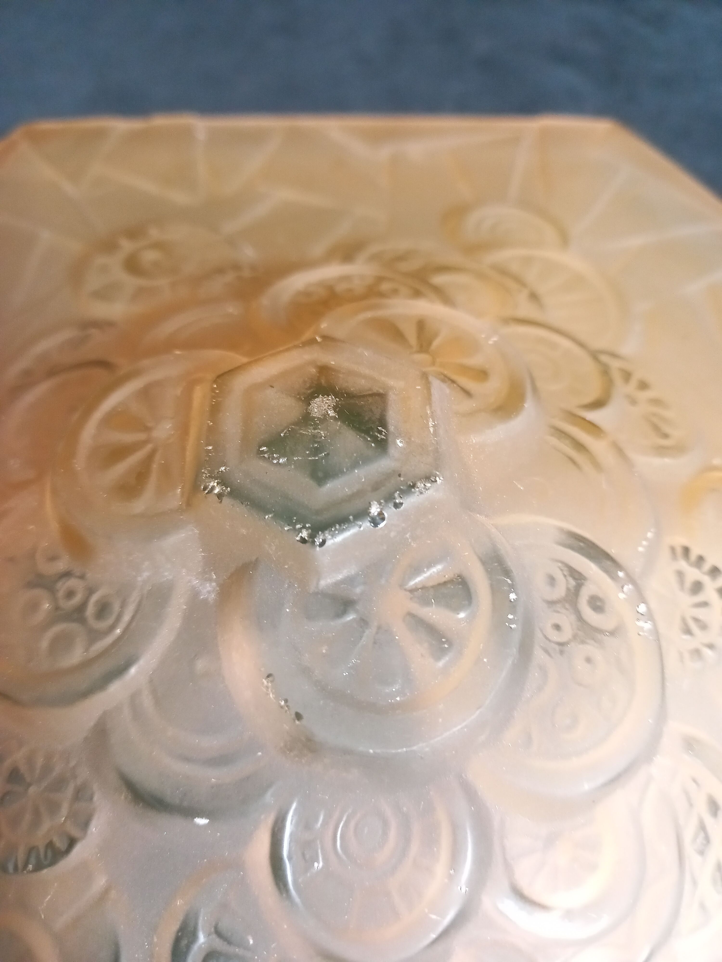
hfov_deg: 54.9
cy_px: 481
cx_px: 361
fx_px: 695
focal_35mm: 25
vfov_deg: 69.4
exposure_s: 1/20
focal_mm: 4.6
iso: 400
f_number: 2
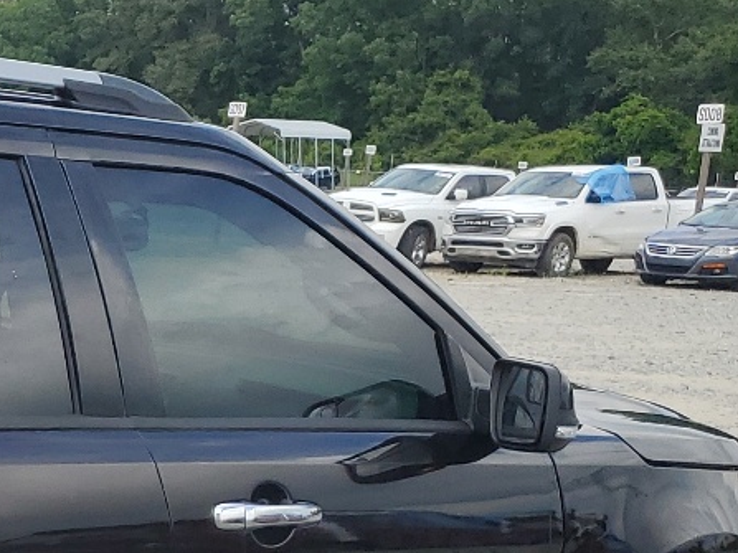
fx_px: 1982
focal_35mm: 93
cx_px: -362
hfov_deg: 18.7
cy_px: 645
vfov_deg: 15.4
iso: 50
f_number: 1.5
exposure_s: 1/2500
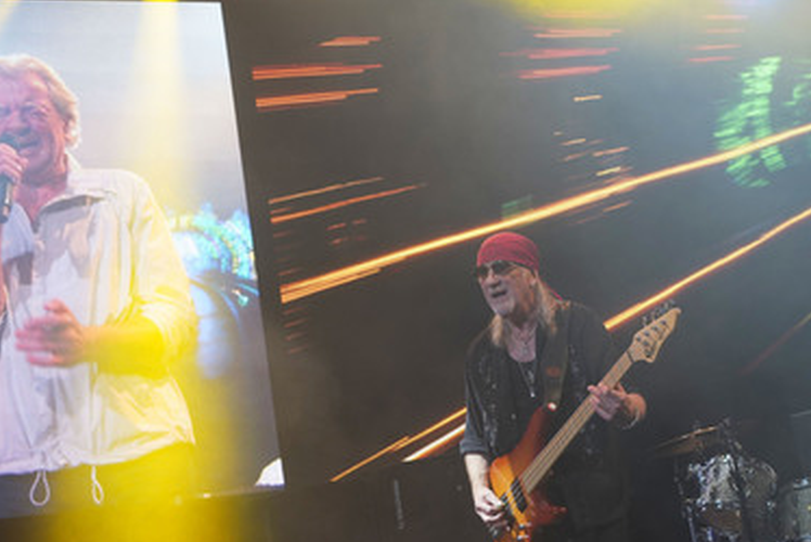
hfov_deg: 33.9
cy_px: 306
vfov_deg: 23.0
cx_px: 433
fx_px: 1330
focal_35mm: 59
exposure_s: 1/320
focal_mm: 49
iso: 640
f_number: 5
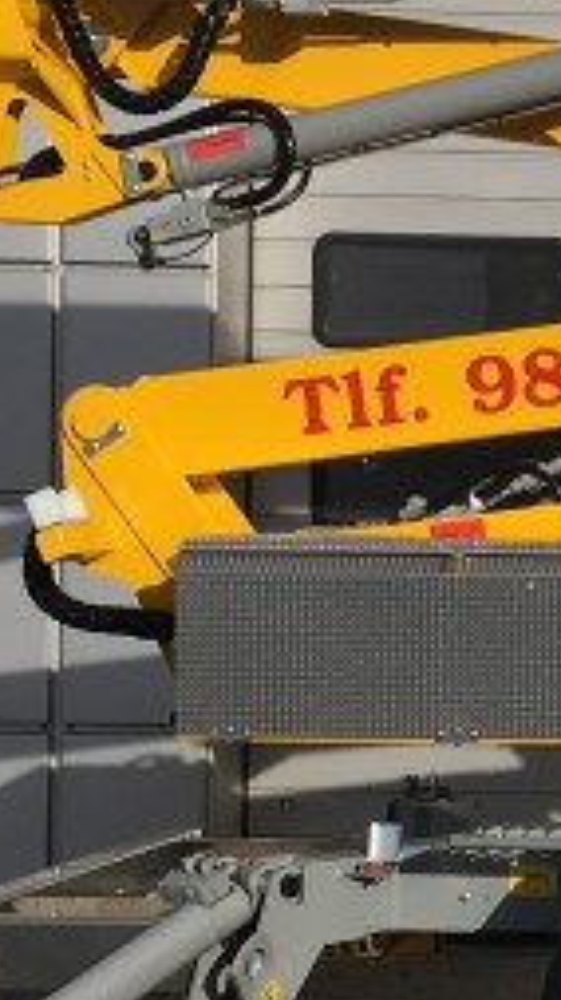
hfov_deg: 8.8
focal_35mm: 128
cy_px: 561
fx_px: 3391
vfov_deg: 16.8
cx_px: 1248
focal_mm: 4.15
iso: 25
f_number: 2.2
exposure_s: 1/2404
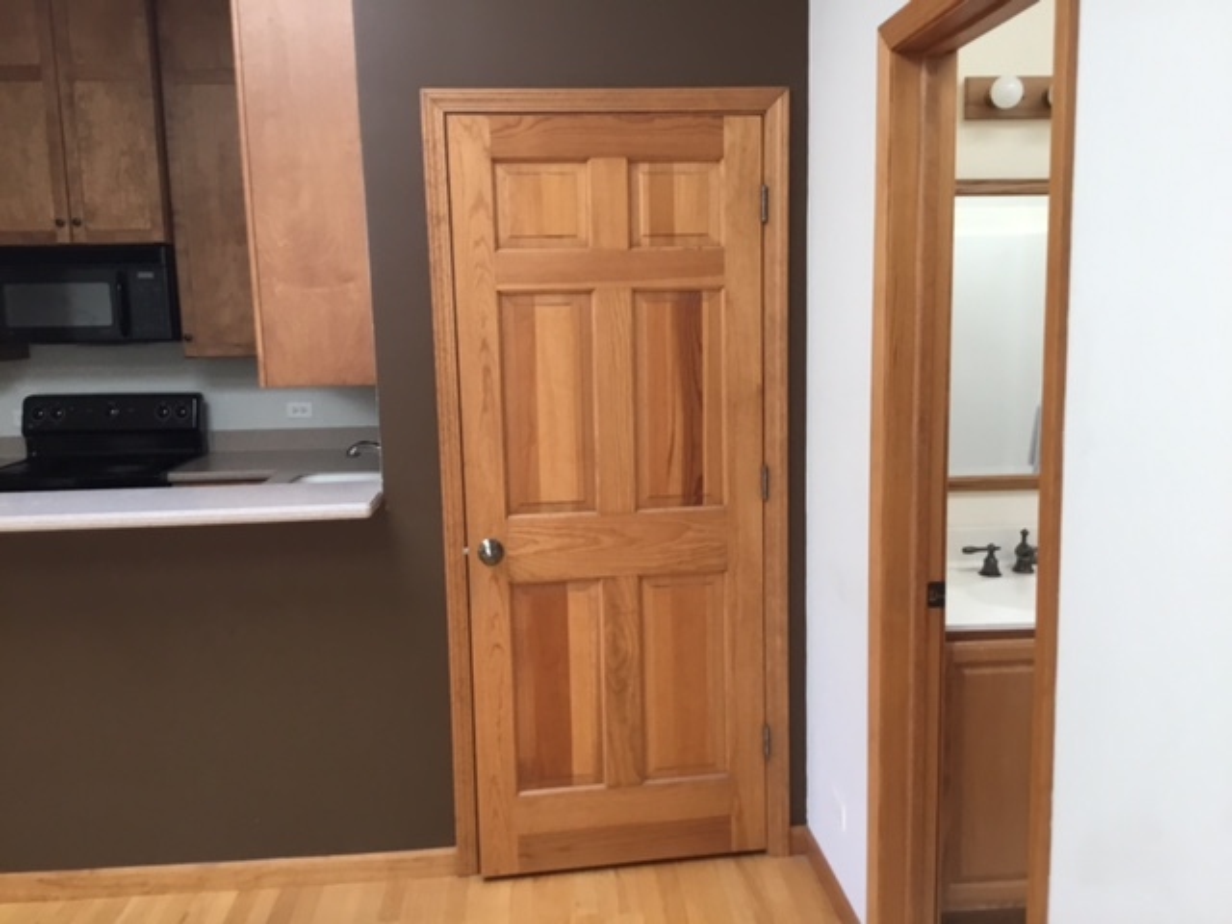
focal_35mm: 31
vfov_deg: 45.4
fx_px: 1103
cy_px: 462
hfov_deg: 58.4
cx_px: 616
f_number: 2.4
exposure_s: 1/30
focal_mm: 3.3
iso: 50
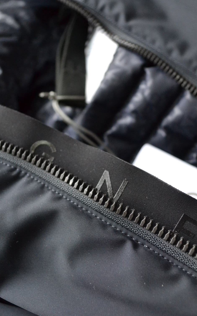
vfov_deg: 47.2
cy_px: 160
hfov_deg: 30.5
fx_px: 361
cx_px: 84
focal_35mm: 42
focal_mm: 18
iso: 1250
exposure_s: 1/60
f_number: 3.5
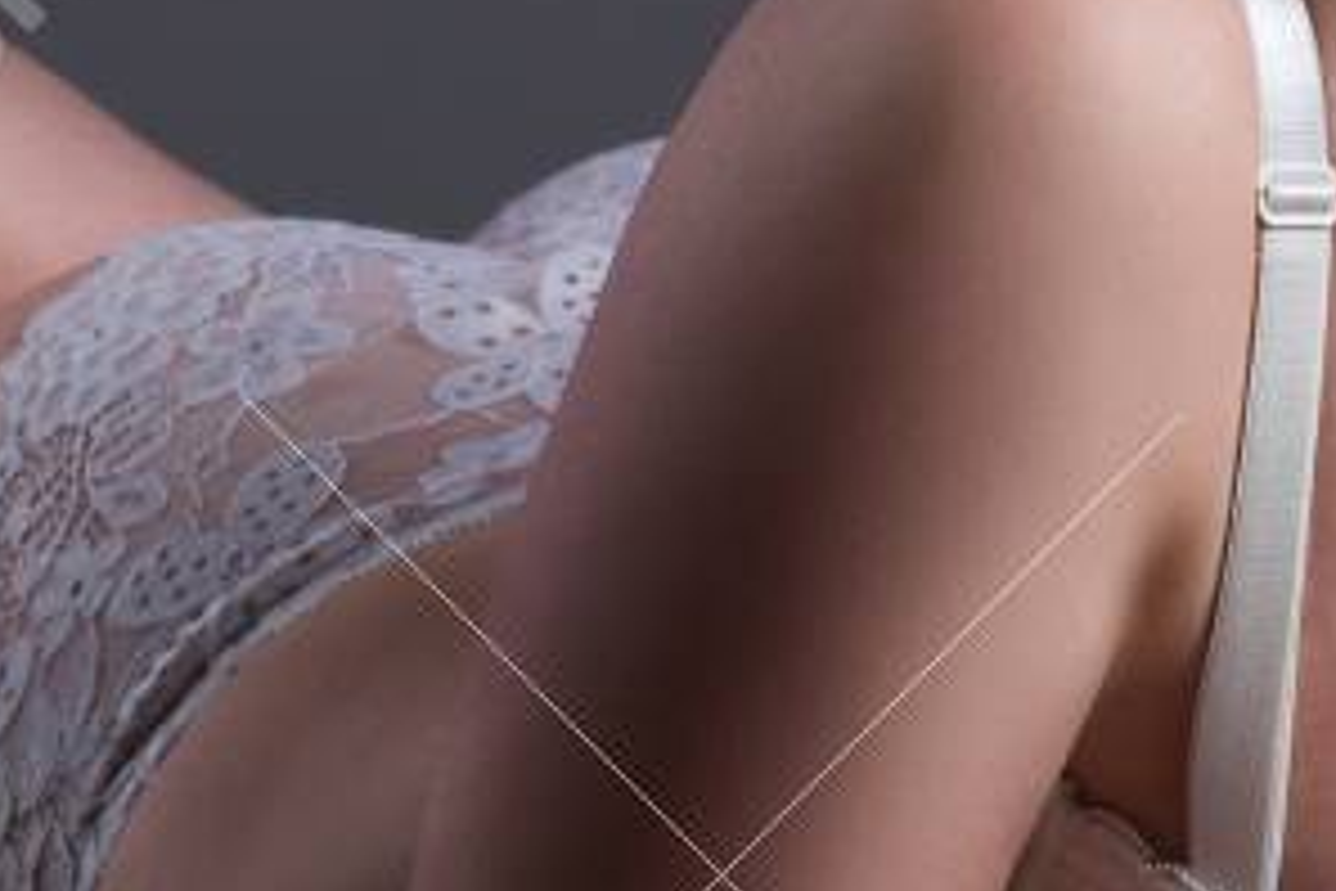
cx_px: 715
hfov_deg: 3.9
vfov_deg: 2.6
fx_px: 19482
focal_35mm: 525
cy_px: -99
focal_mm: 120
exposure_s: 1/160
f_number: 8
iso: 200
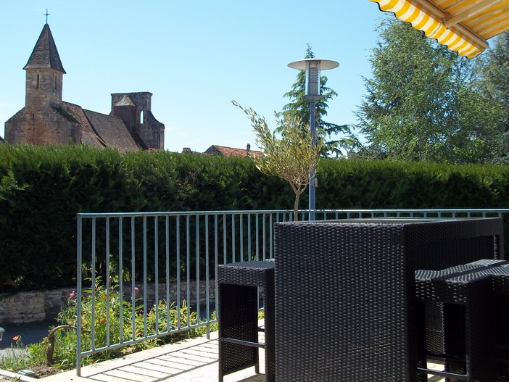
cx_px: 220
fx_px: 603
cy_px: 167
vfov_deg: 35.1
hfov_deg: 45.6
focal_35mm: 41
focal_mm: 6.5
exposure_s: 1/125
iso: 80
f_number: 8
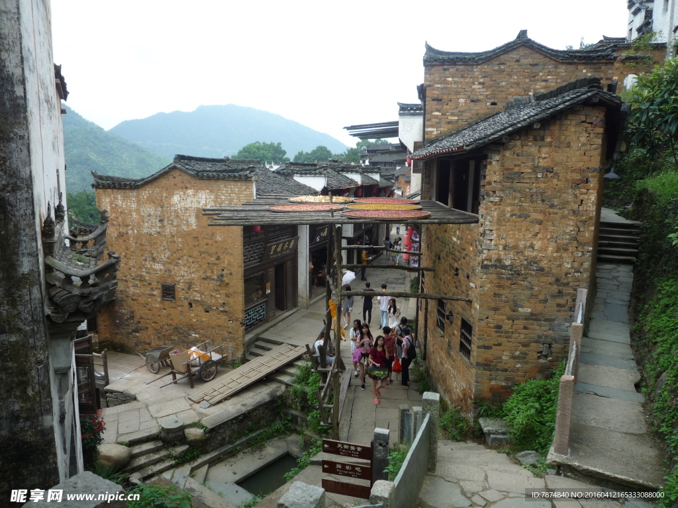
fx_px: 490
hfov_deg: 69.4
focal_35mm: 25
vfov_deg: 54.9
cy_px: 254
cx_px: 339
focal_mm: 4.4
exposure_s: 1/400
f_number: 2.8
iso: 100
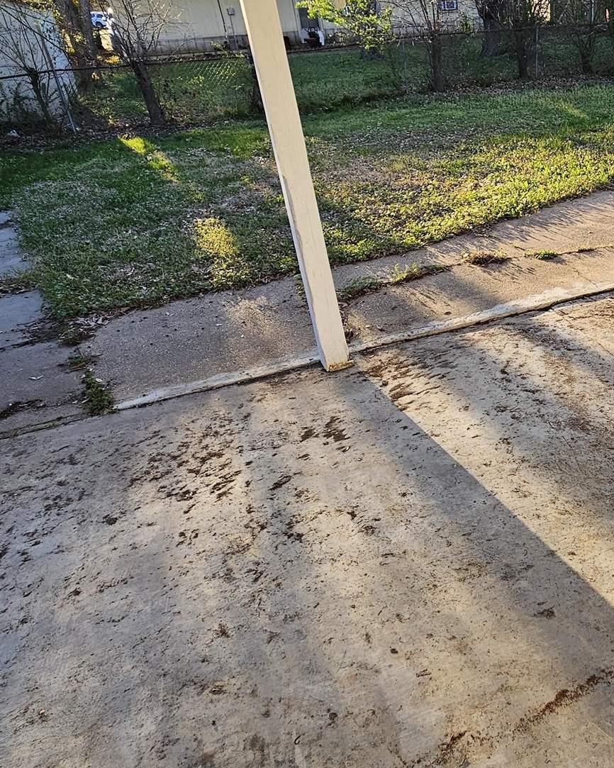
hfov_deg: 49.3
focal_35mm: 27
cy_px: 339
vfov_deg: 63.9
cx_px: 510
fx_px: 613
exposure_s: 1/210
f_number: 2.2
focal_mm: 2.2
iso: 50
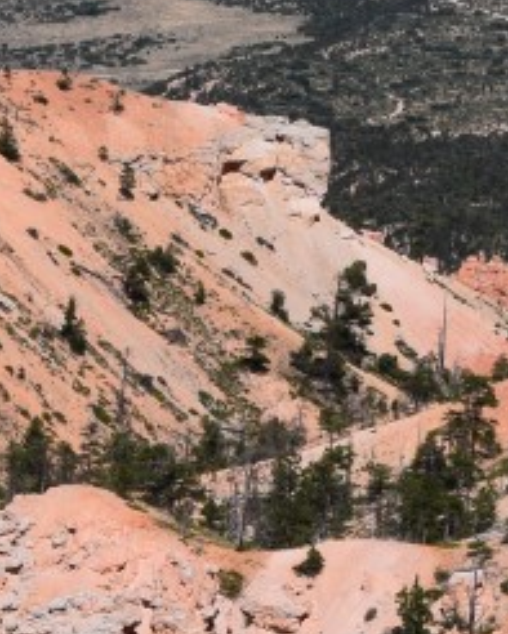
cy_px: 665
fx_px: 5082
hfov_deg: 5.6
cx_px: -614
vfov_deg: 7.1
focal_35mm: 271
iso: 220
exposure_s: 1/500
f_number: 11
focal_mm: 35
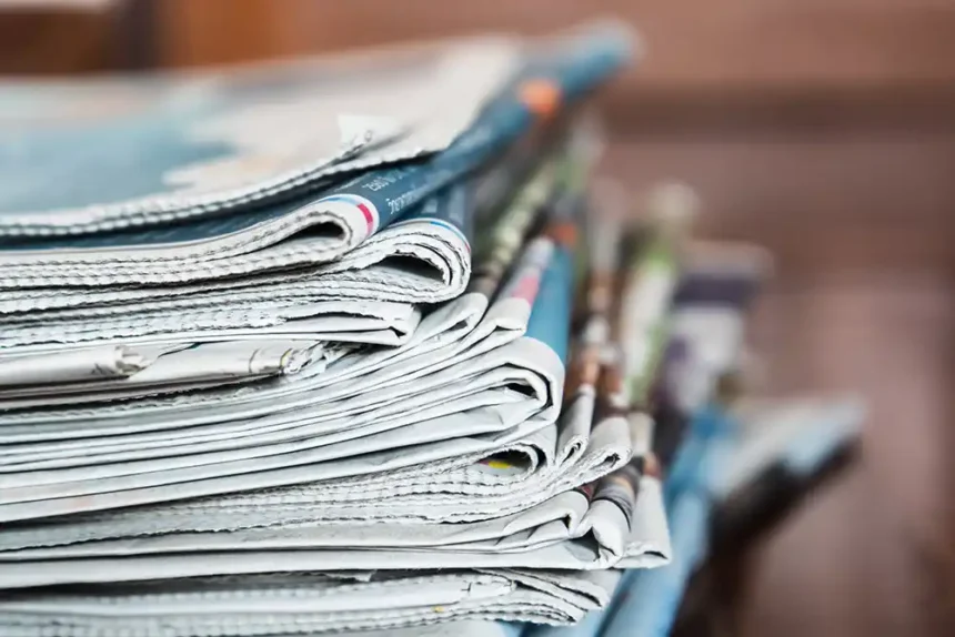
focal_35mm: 65
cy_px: 318
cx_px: 478
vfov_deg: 20.9
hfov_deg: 30.9
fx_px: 1725
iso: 400
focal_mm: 65
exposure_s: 1/15
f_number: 5.6
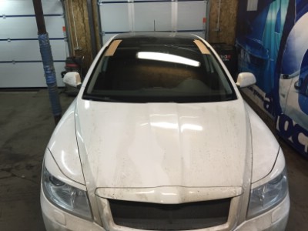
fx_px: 258
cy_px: 116
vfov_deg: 48.2
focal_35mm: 29
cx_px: 154
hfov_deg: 61.7
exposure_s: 1/33
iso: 125
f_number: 2.2
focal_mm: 4.15
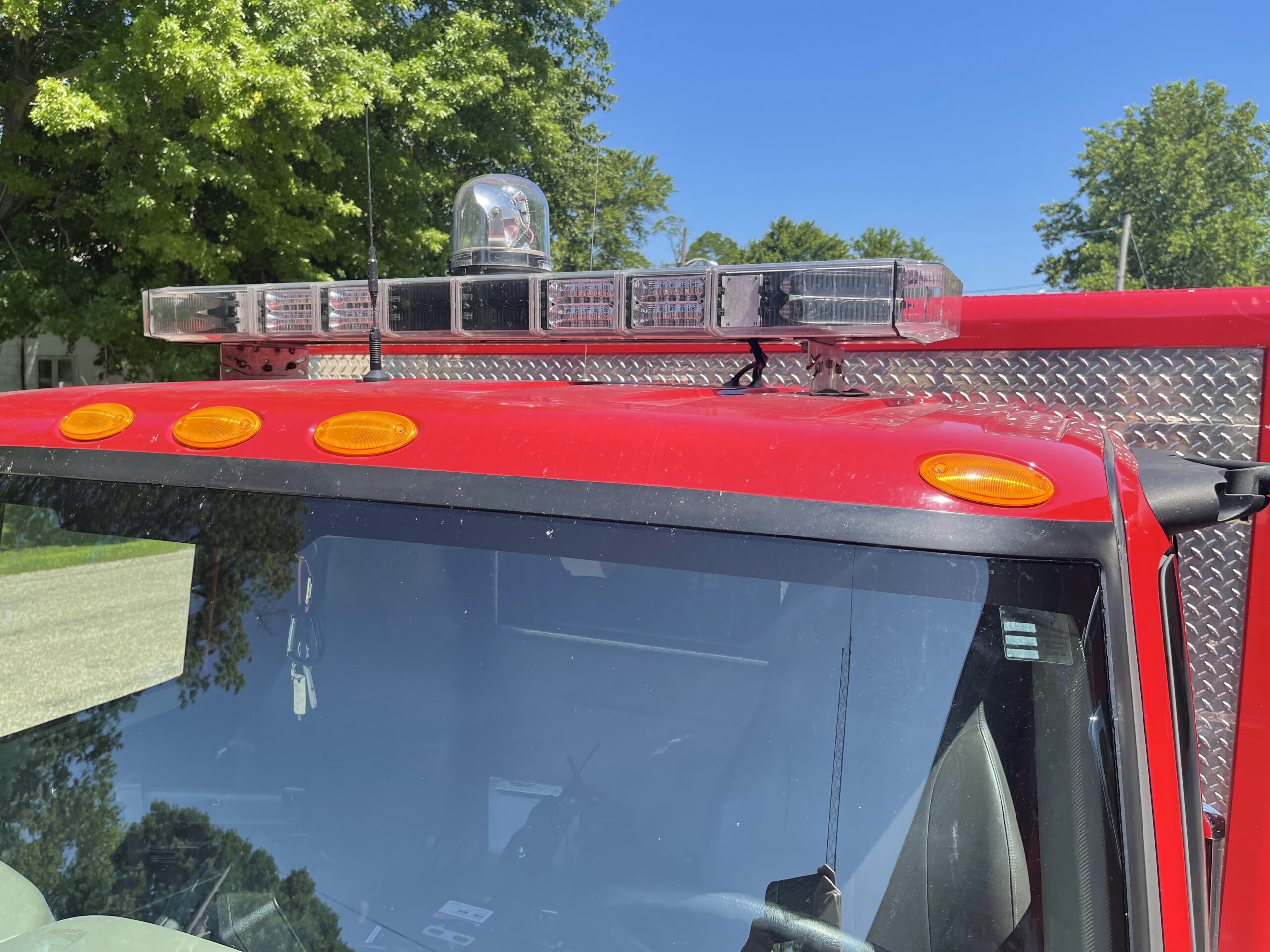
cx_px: 635
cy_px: 476
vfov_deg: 53.1
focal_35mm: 26
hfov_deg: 67.3
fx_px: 954
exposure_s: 1/1420
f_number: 1.6
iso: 32
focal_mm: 5.1
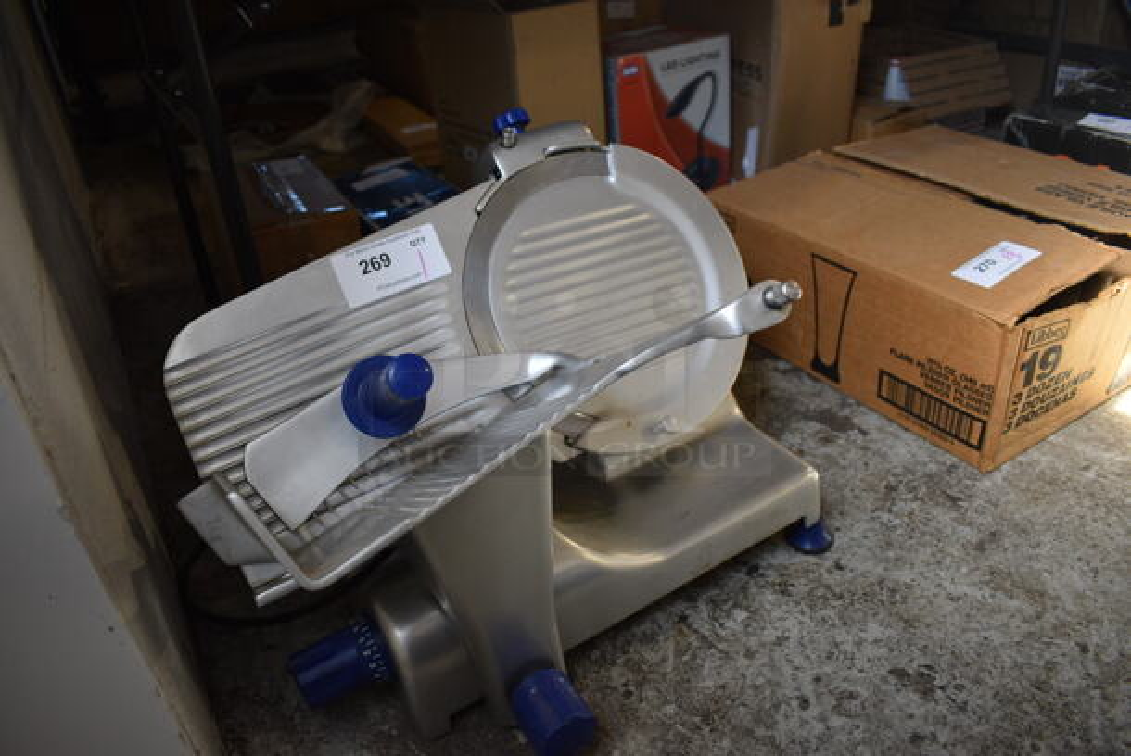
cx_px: 566
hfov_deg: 67.3
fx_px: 849
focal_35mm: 27
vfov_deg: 48.0
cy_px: 378
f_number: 3.5
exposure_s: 1/250
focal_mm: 18
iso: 800
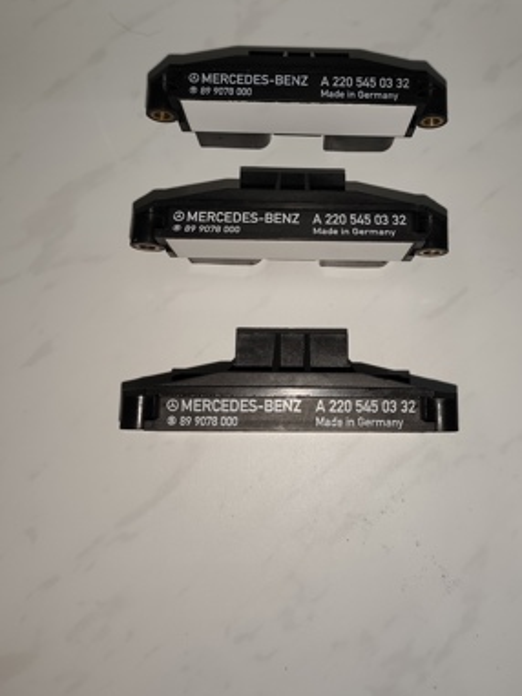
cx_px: 314
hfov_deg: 48.0
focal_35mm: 29
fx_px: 583
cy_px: 267
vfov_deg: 60.9
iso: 500
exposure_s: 1/50
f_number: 1.65
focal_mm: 6.19
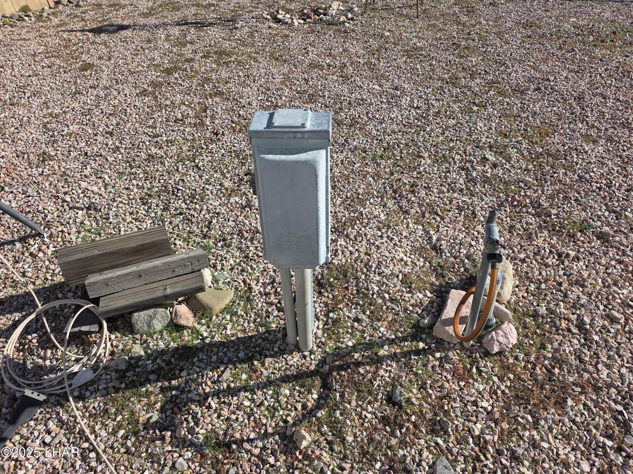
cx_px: 316
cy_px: 237
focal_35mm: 23
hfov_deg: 73.9
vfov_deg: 58.9
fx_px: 421
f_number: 1.7
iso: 80
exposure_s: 1/6809
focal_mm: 6.25
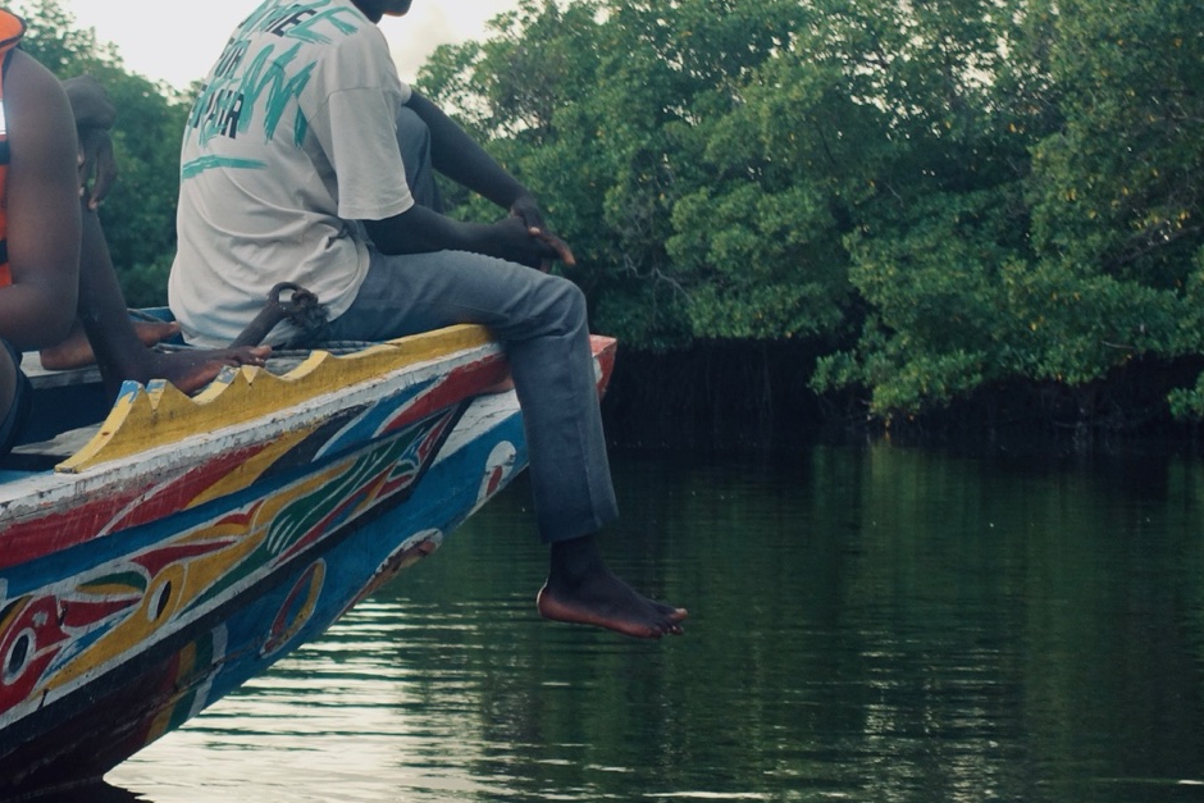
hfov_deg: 14.2
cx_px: 97
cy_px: 239
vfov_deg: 9.6
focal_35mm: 143
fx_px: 4783
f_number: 2.8
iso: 250
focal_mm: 25.7
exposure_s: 1/80
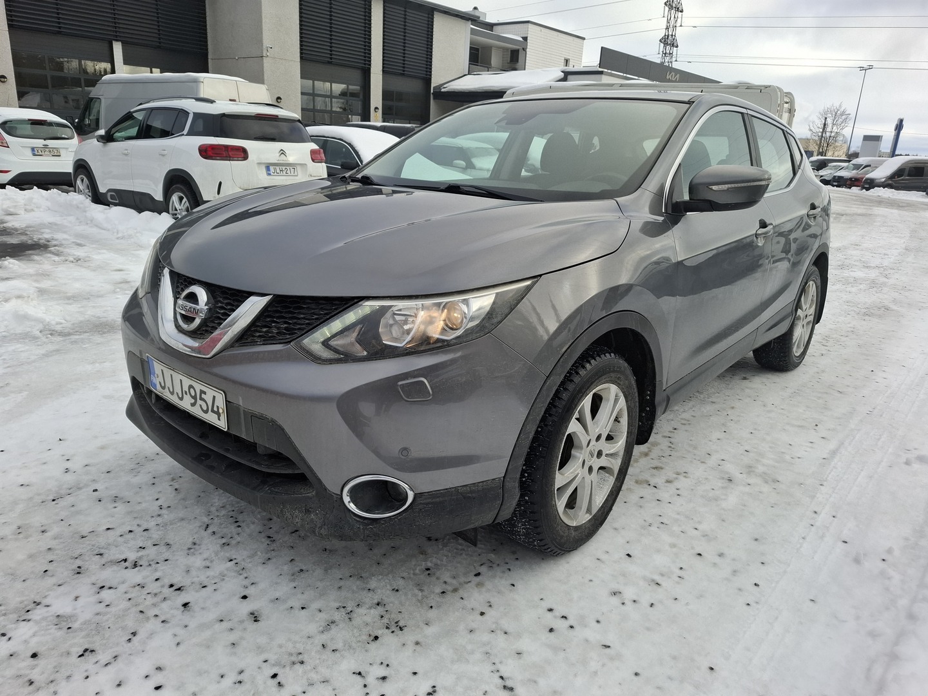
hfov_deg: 73.9
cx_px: 464
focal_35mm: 23
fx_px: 617
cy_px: 348
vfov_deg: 58.9
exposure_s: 1/1024
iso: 50
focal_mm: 5.54
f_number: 1.8
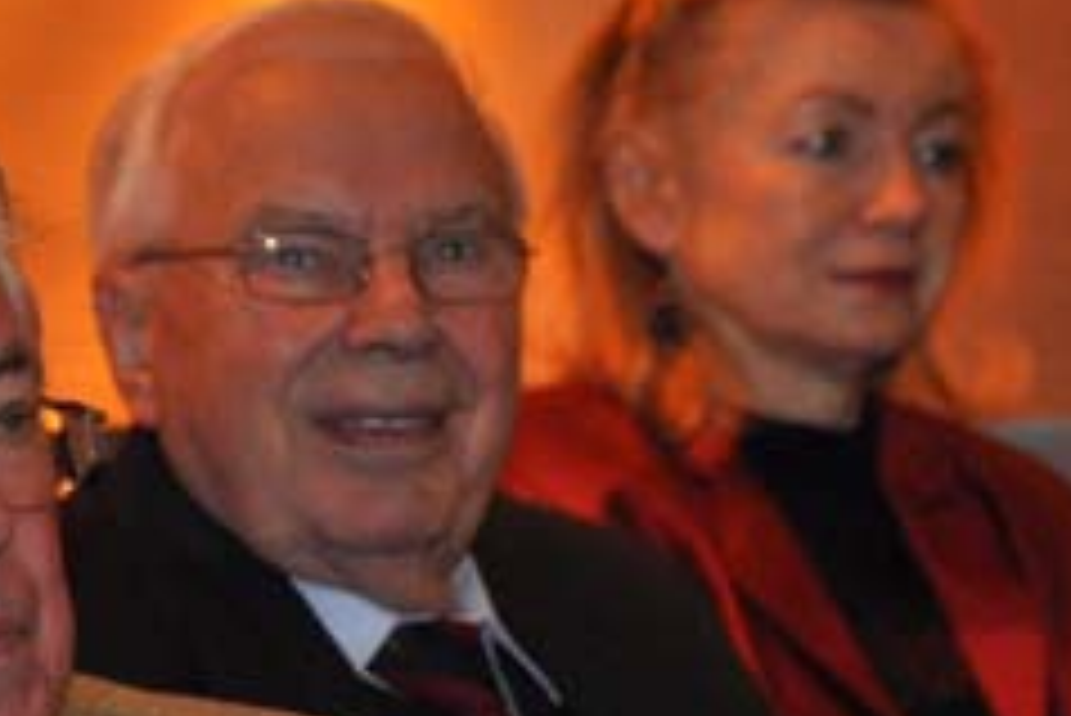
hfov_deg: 4.5
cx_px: 603
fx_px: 13484
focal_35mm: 453
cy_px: 561
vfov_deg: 3.0
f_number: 5.3
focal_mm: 120
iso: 1100
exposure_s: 1/60
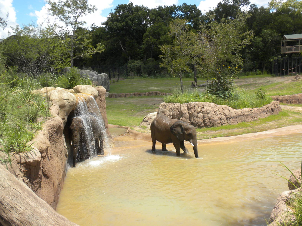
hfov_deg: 49.0
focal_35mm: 38
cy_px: 112
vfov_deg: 37.7
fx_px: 331
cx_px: 148
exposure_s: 1/79
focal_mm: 6.6
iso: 64
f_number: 10
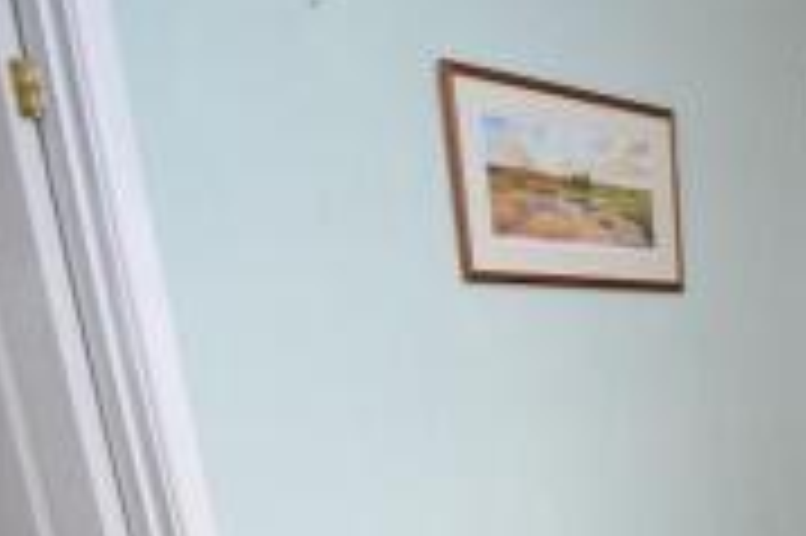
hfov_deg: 33.9
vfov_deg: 24.6
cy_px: 687
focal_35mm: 48
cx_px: 950
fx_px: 1074
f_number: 4
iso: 400
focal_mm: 12
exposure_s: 1/60
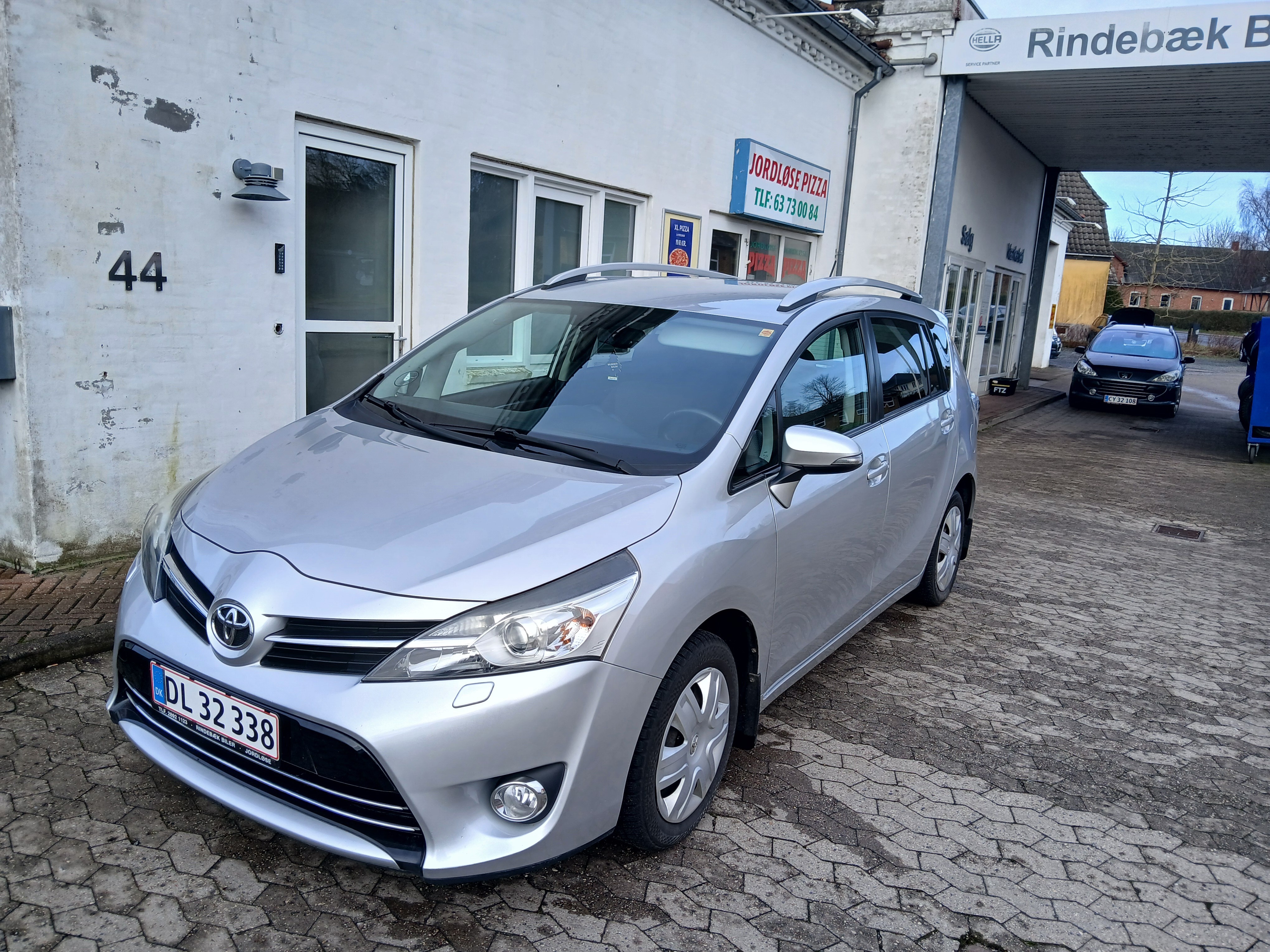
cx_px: 635
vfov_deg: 53.1
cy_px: 476
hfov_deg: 67.3
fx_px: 954
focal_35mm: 26
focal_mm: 3.98
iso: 20
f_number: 1.8
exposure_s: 1/243
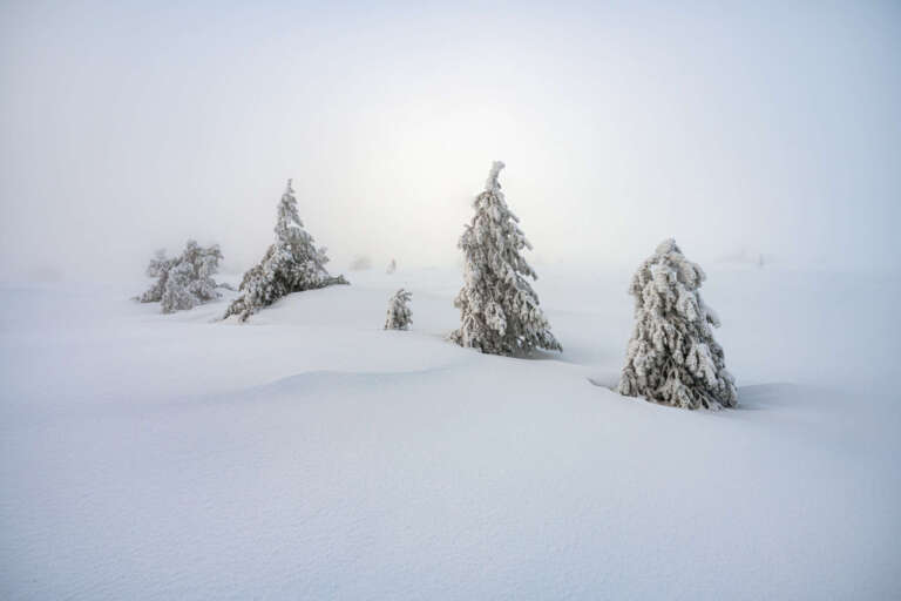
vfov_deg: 61.9
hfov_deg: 84.0
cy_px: 300
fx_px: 501
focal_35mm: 20
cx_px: 450
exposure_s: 1/25
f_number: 16
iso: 100
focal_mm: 20
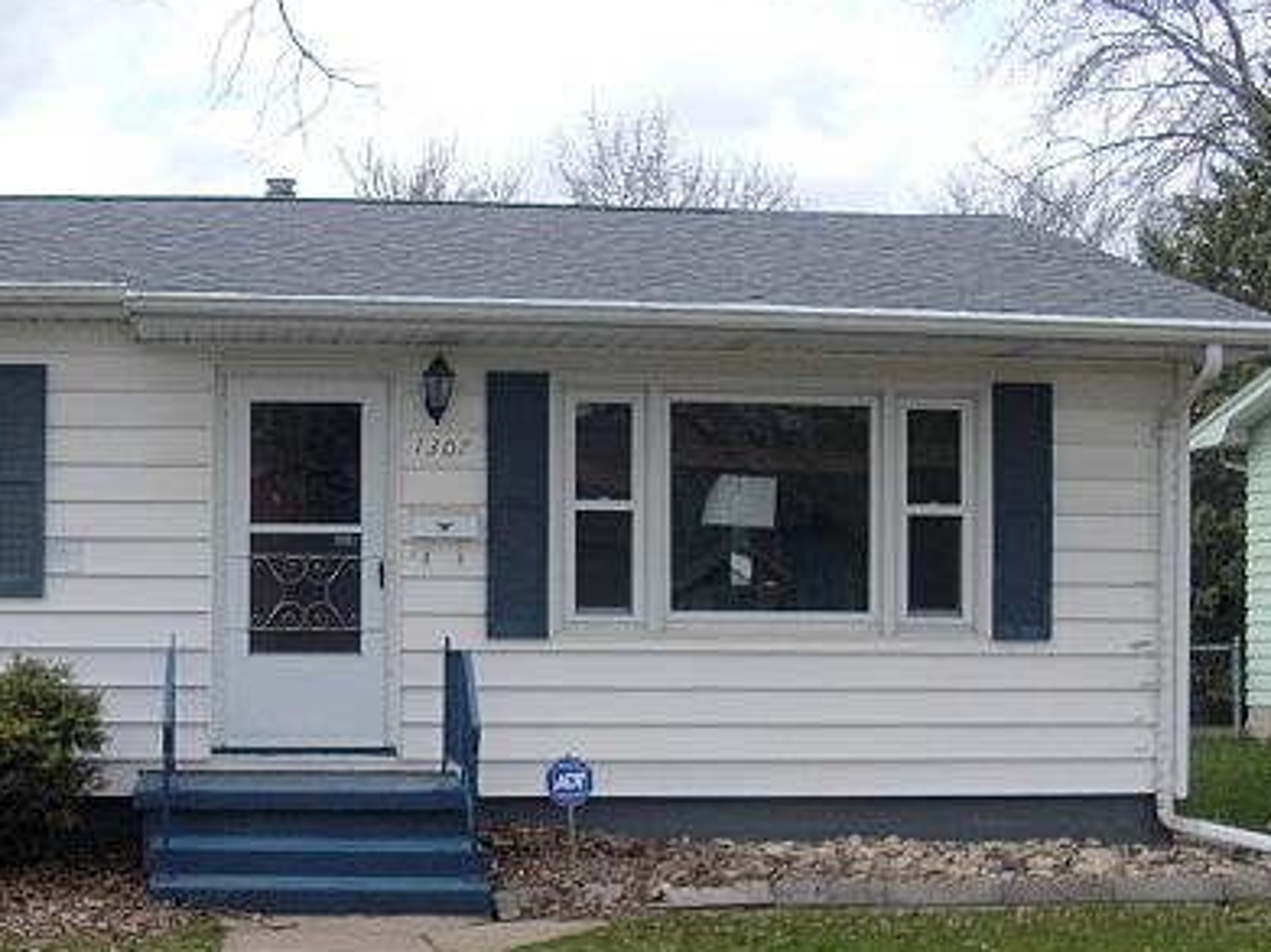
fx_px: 2166
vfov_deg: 24.6
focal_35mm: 59
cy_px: 656
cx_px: 354
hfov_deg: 32.2
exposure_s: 1/320
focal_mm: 6.3
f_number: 2.8
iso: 50
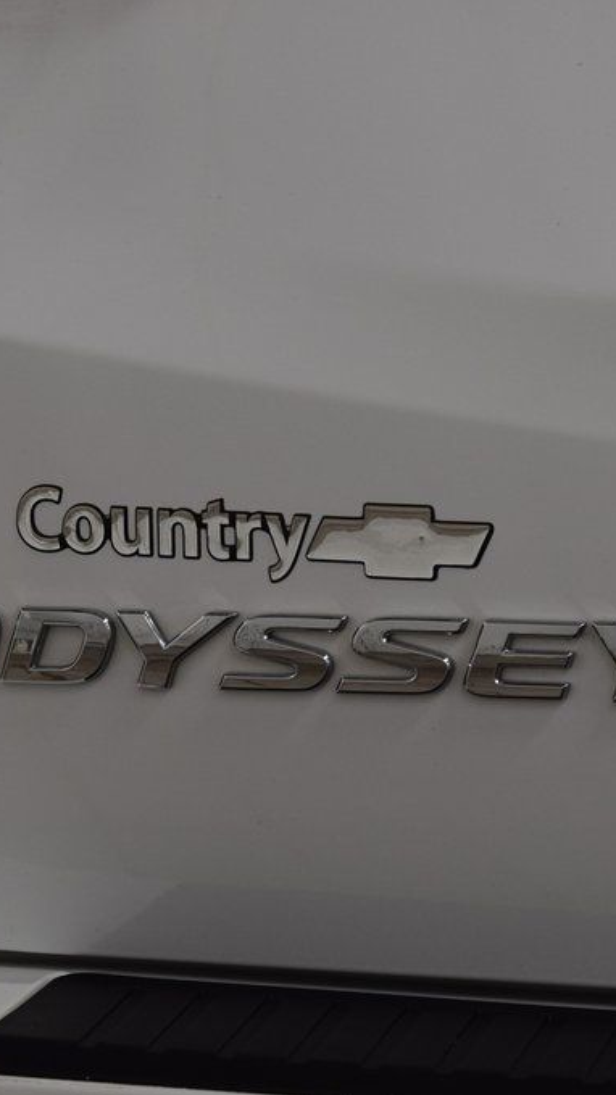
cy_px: 548
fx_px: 4820
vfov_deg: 13.0
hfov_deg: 7.3
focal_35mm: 166
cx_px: 263
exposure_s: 1/30
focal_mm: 70
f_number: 7.1
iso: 640
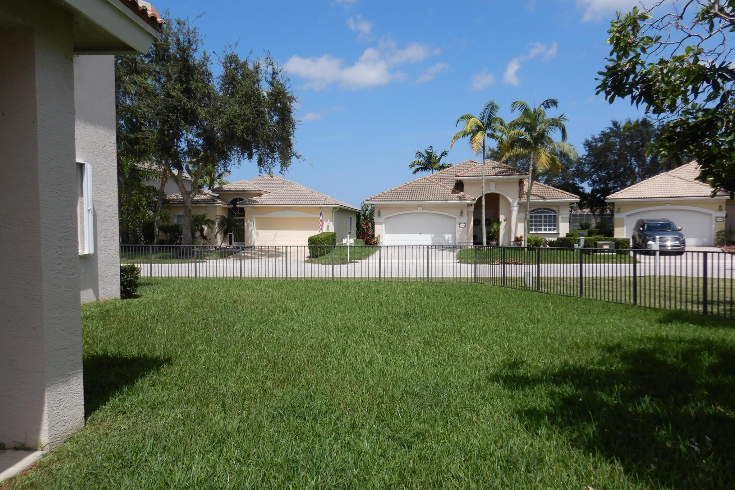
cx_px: 367
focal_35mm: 25
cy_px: 251
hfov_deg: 71.5
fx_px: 510
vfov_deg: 51.3
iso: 125
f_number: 4.1
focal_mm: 4.3
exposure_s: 1/1250
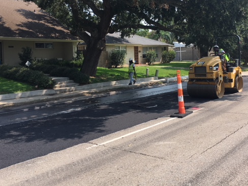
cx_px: 154
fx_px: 272
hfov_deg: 48.5
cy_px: 65
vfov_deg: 37.4
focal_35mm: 38
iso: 25
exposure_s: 1/601
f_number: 2.2
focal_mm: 4.15
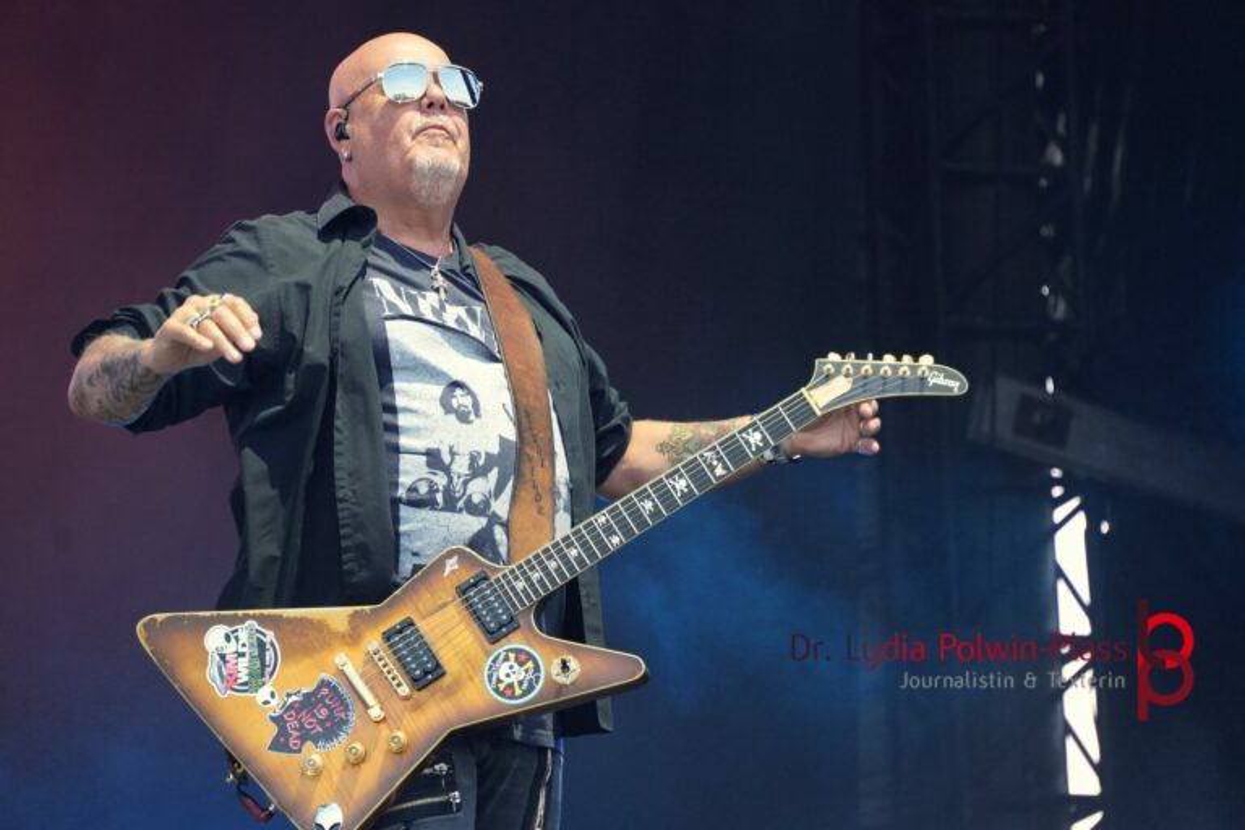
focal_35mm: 202
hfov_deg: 10.2
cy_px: 415
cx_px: 622
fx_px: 7003
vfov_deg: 6.8
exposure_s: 1/250
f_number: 5.6
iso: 2500
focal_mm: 135
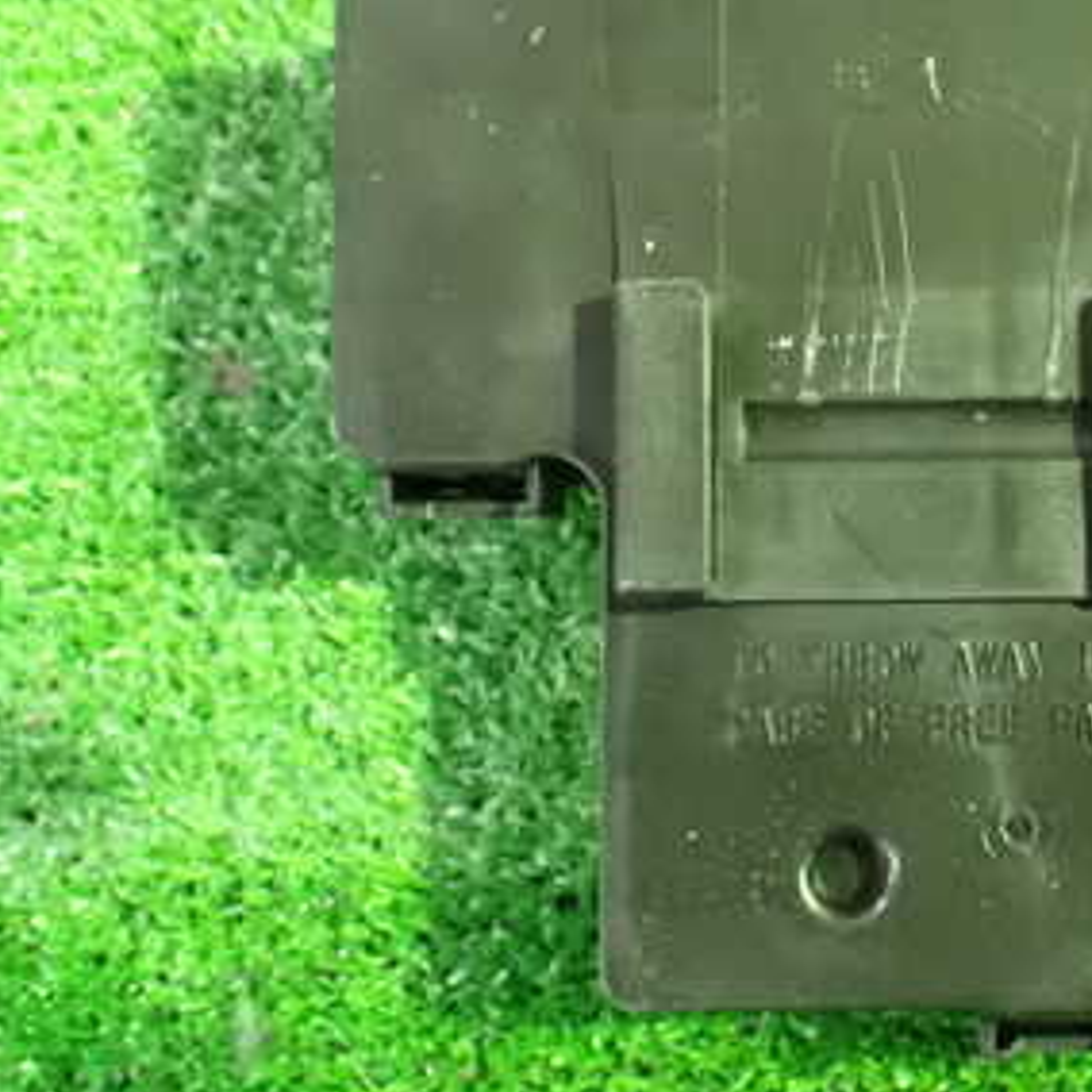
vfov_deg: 30.5
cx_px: 996
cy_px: 461
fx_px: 1999
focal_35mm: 56
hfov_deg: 29.2
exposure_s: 1/25
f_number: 2.3
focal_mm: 5.4
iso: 1600
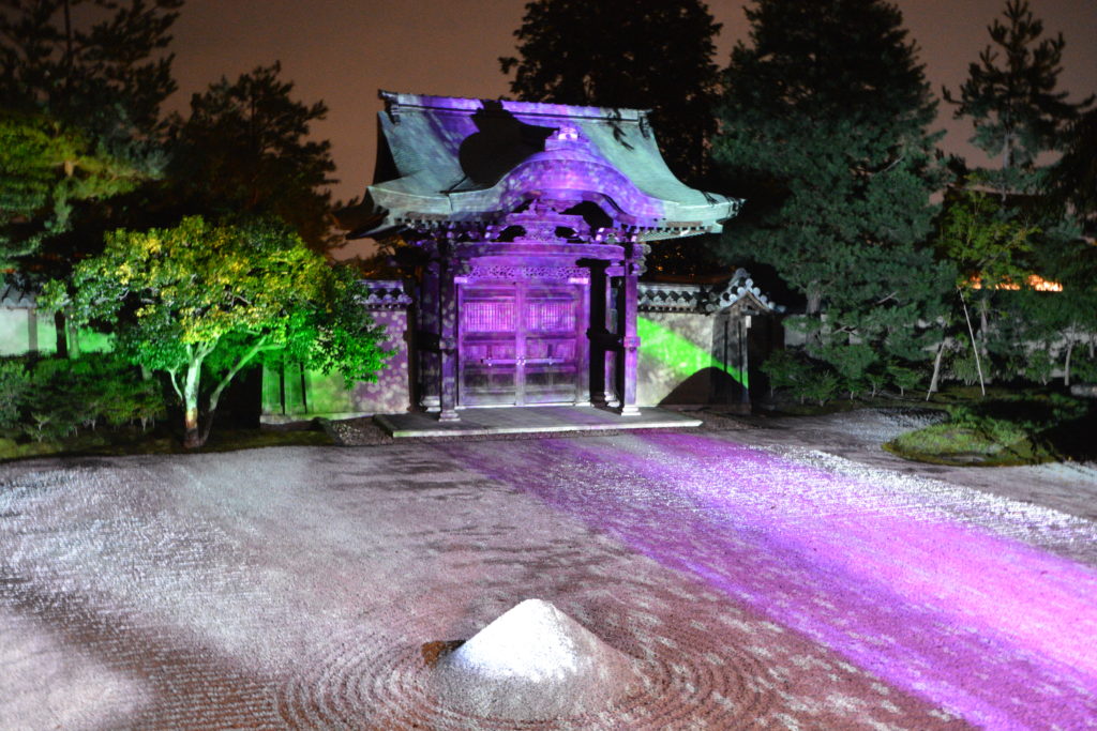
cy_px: 366
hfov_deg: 55.1
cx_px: 548
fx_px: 1051
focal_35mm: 34
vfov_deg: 38.4
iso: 3200
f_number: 3.8
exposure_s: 1/4
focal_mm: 23
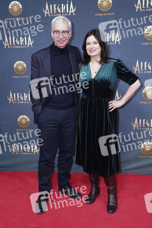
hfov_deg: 37.8
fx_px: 222
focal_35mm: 35
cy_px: 114
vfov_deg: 54.5
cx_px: 76
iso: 2500
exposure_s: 1/200
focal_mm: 35
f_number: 4.5
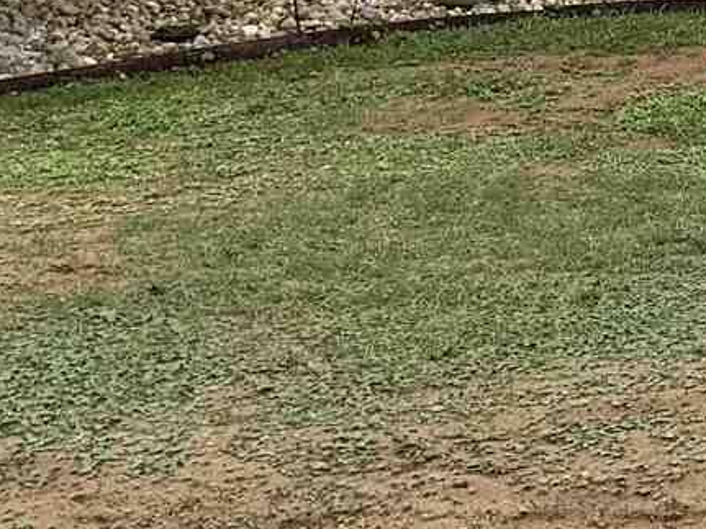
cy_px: -270
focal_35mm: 171
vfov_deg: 8.5
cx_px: 1620
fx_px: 3487
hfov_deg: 10.2
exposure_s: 1/2000
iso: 80
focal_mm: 6.76
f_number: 1.78
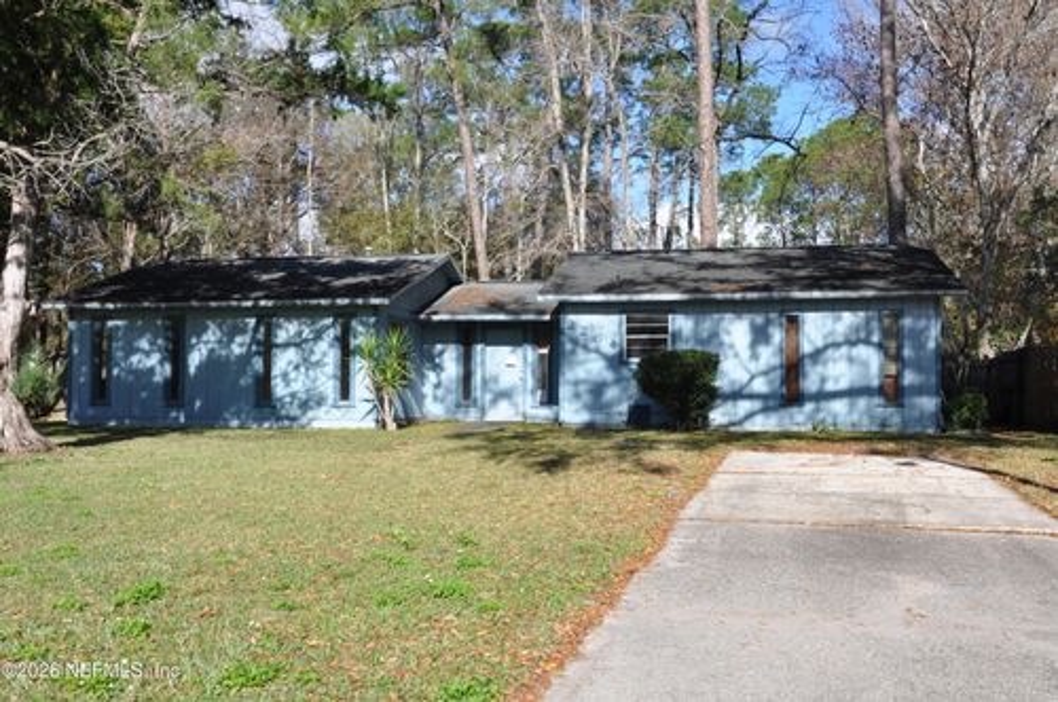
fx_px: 1057
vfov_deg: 36.8
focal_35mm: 36
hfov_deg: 53.2
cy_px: 351
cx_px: 529
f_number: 9
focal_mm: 24
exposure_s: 1/320
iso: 200
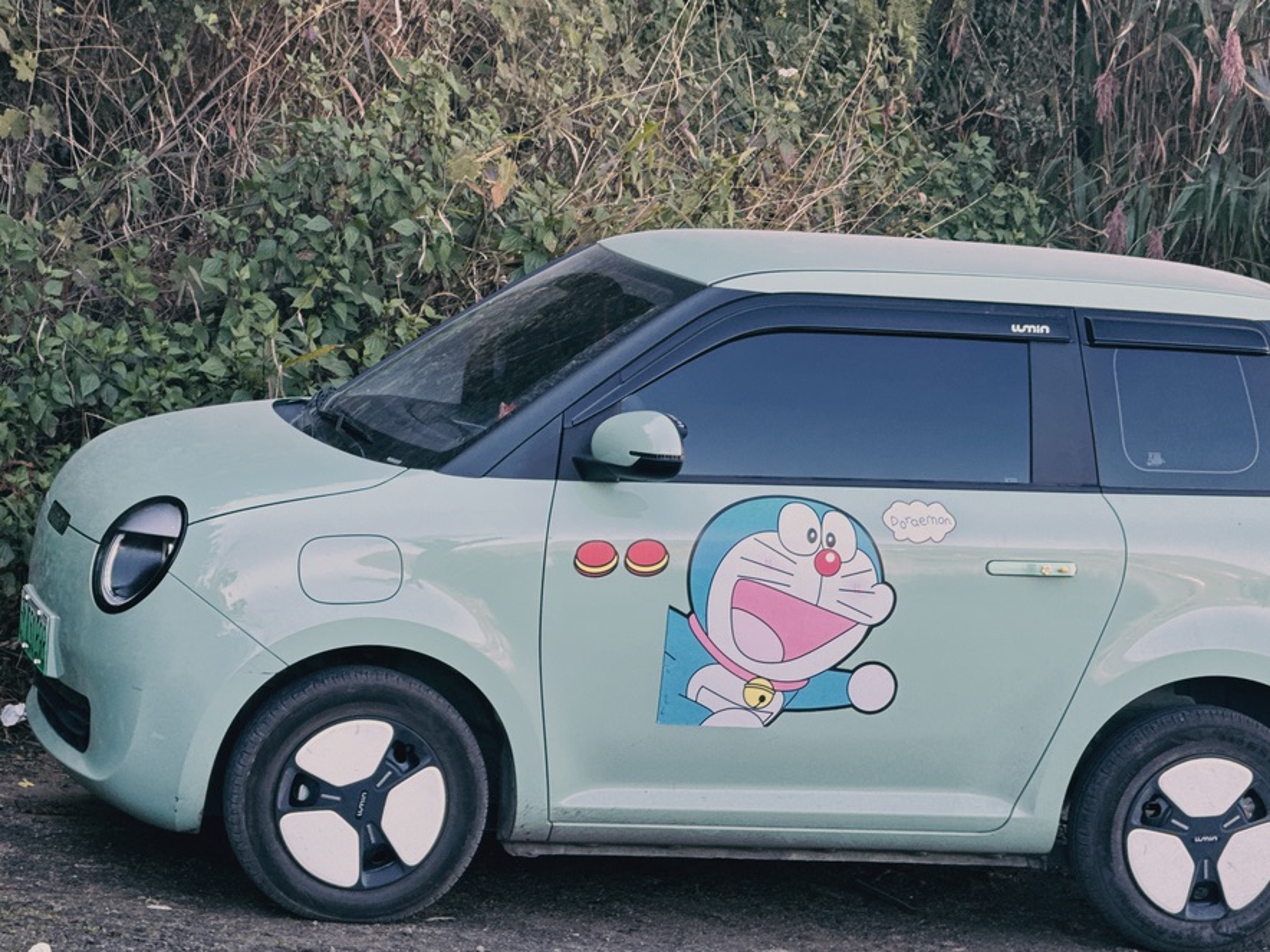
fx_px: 5100
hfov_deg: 14.2
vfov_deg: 10.7
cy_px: 448
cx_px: 690
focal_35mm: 139
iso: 50
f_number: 2.8
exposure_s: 1/121
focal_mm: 15.66
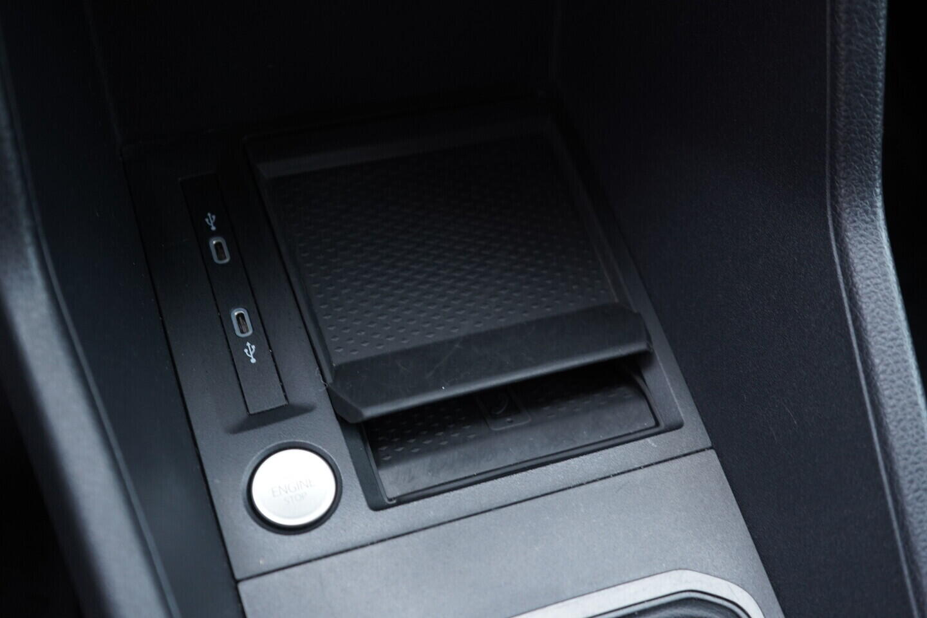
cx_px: 464
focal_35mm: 36
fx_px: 927
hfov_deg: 53.1
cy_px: 309
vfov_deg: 36.9
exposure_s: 1/40
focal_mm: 24
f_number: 2.8
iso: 500
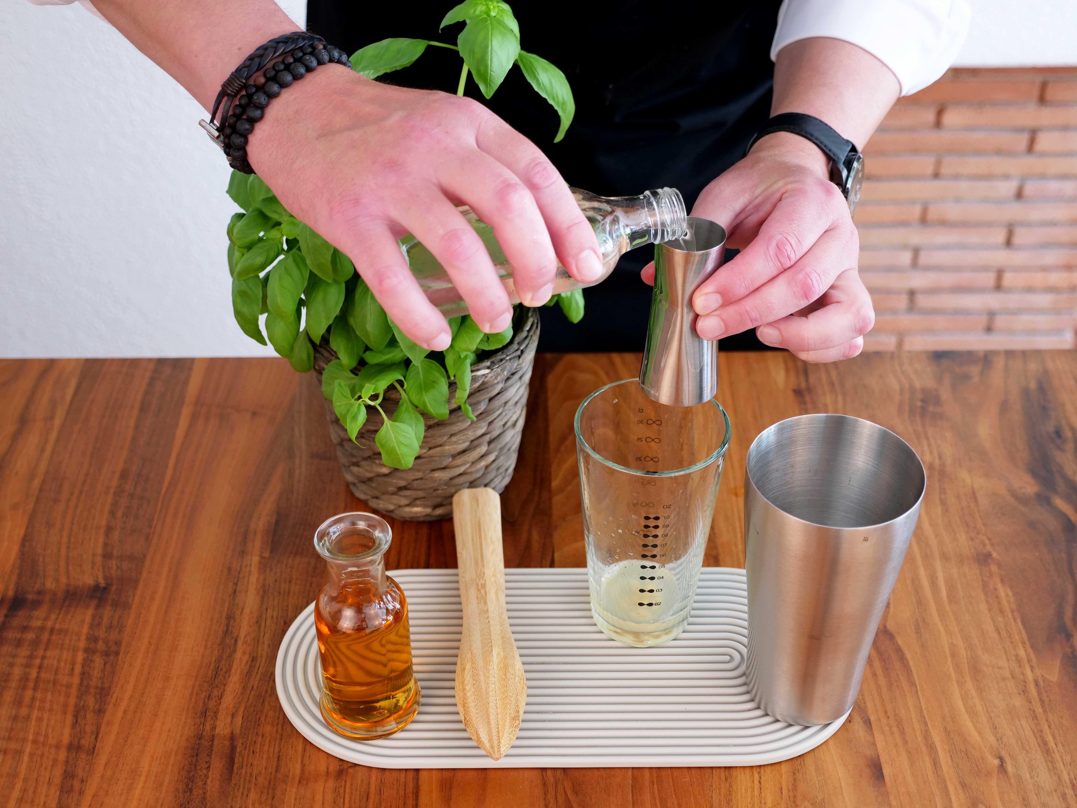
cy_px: 404
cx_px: 538
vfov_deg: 28.0
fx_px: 1618
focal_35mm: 52
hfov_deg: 36.8
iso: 400
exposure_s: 1/60
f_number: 2.8
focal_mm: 26
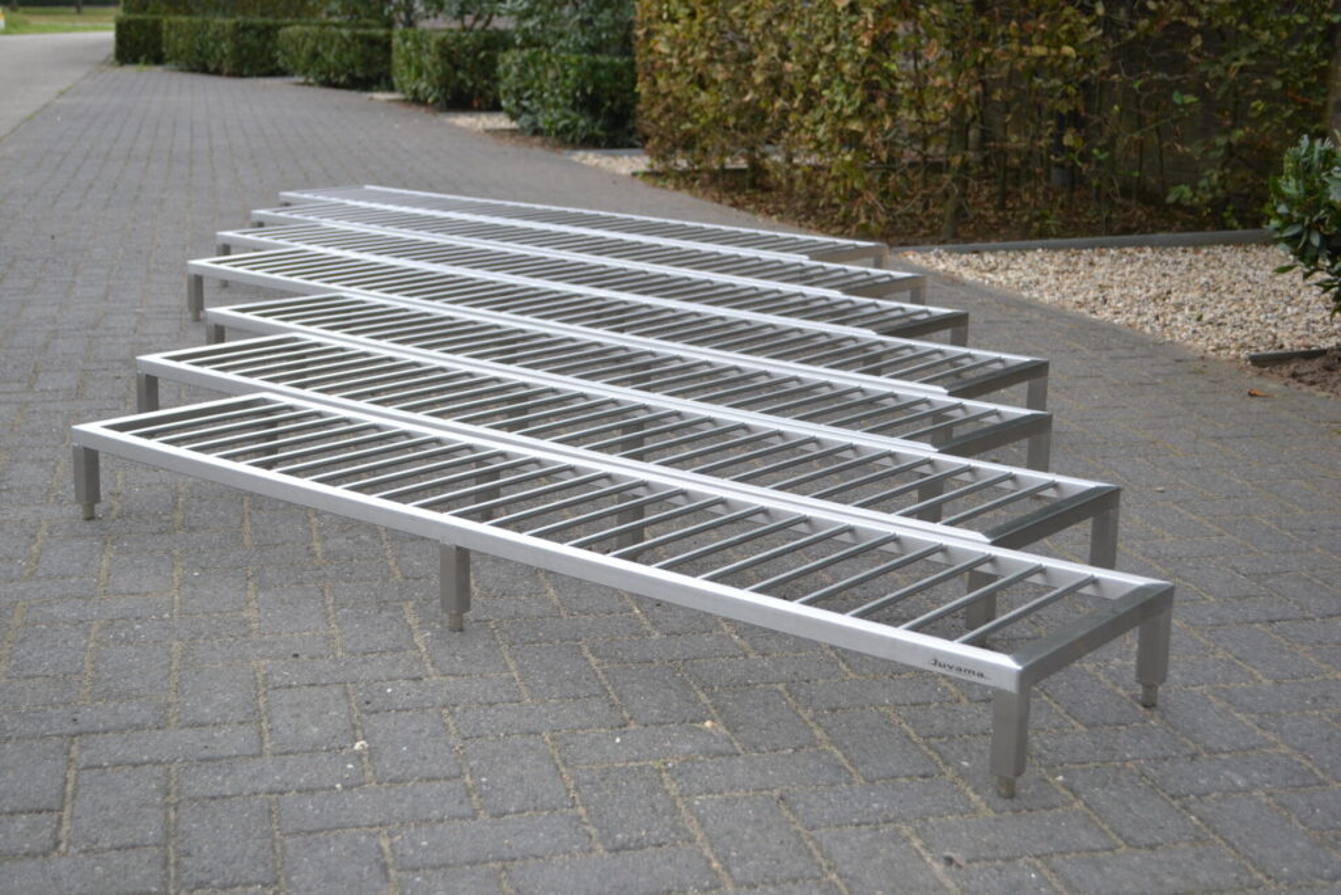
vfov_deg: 28.1
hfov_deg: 41.1
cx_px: 670
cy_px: 448
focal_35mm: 48
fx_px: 1788
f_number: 5.6
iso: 320
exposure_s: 1/125
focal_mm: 32
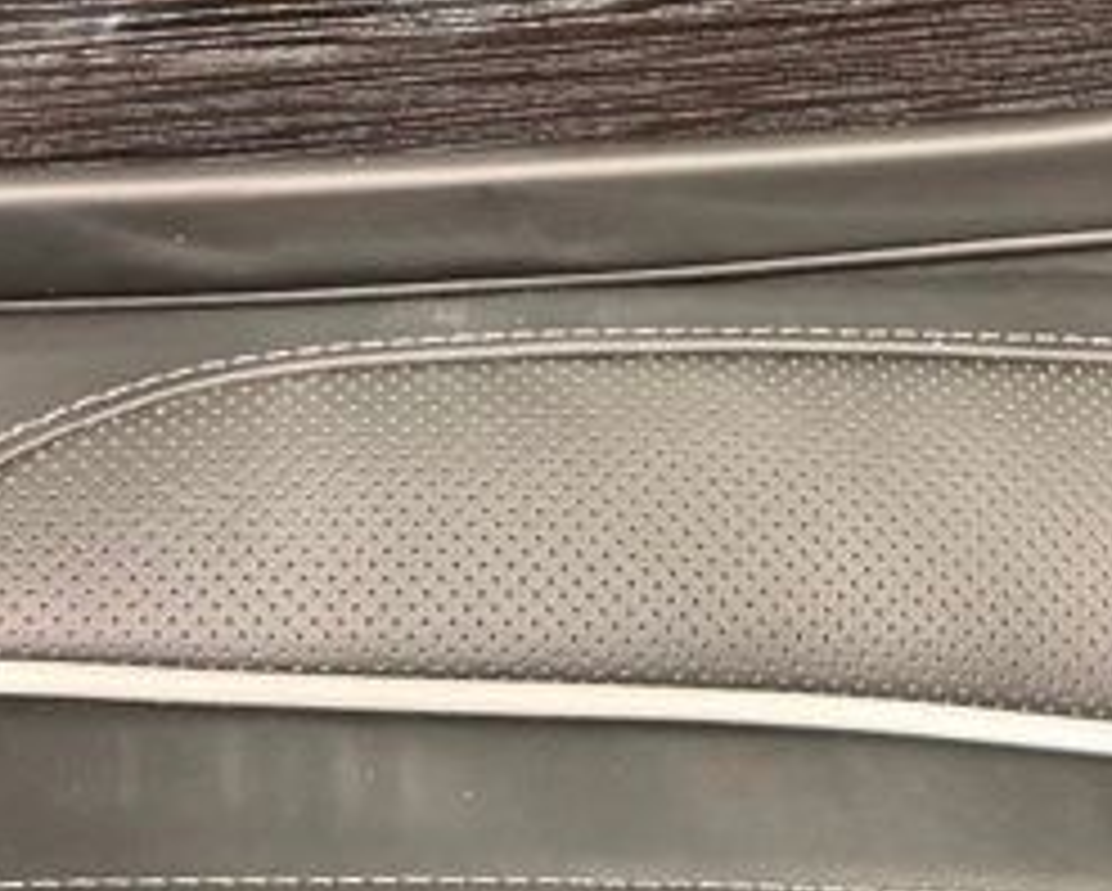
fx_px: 3195
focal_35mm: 97
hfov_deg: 19.4
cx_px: 990
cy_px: -324
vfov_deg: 15.0
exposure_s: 1/57
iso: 640
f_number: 1.78
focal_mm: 6.76
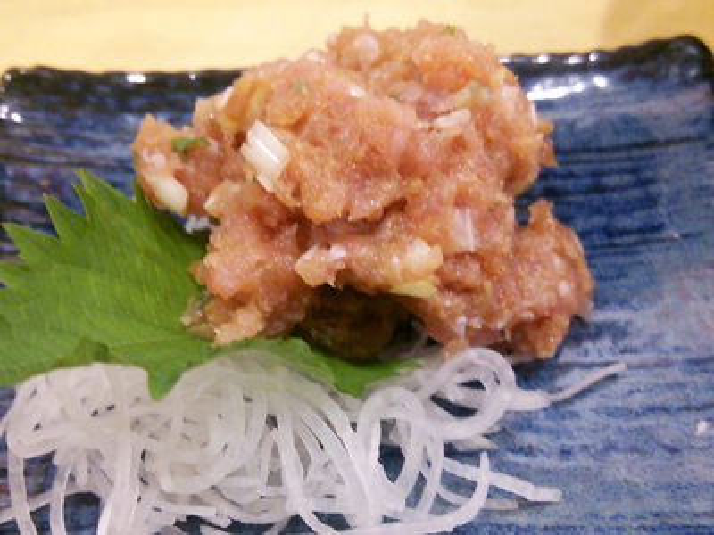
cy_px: 268
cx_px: 357
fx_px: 619
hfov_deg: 60.0
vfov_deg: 46.8
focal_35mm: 30
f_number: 1.94
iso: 200
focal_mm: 4.06
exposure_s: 1/21
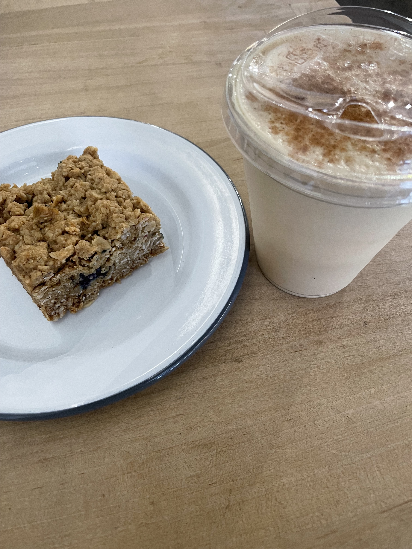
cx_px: 206
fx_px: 413
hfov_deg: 53.1
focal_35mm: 26
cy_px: 274
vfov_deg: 67.3
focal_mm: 4.2
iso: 250
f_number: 1.6
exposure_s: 1/60
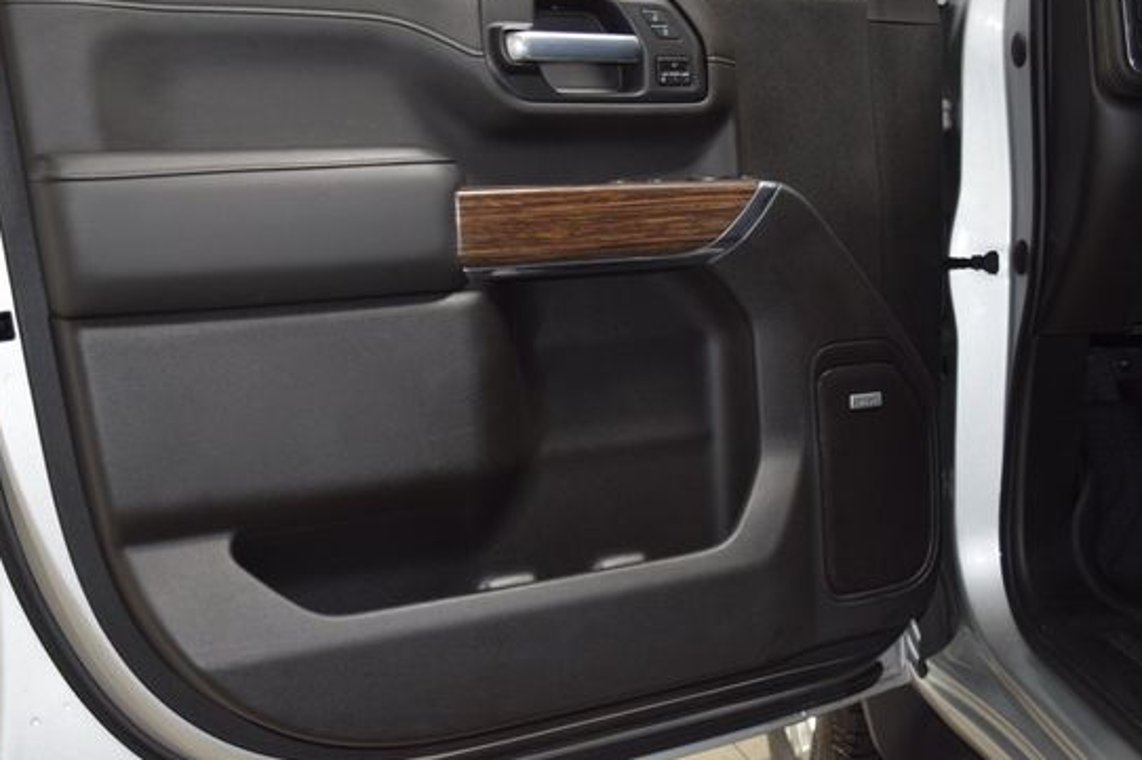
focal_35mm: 39
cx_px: 550
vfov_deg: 34.2
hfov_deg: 49.6
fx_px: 1237
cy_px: 351
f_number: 4
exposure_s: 1/30
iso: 720
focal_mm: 22
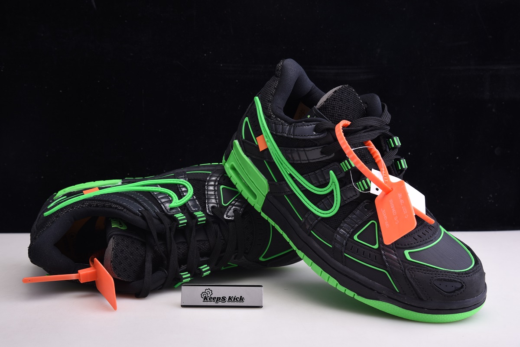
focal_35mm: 52
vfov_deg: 26.0
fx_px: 751
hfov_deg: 38.2
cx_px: 260
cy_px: 174
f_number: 11
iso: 100
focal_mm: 52
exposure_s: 1/160
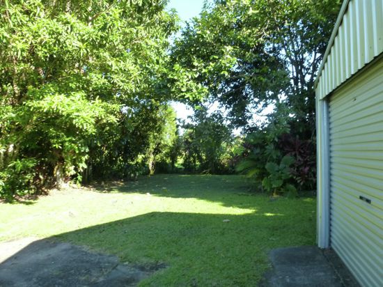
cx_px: 192
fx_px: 265
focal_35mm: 24
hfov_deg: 71.6
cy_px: 144
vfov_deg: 56.8
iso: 320
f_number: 4
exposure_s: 1/200
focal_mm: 4.3
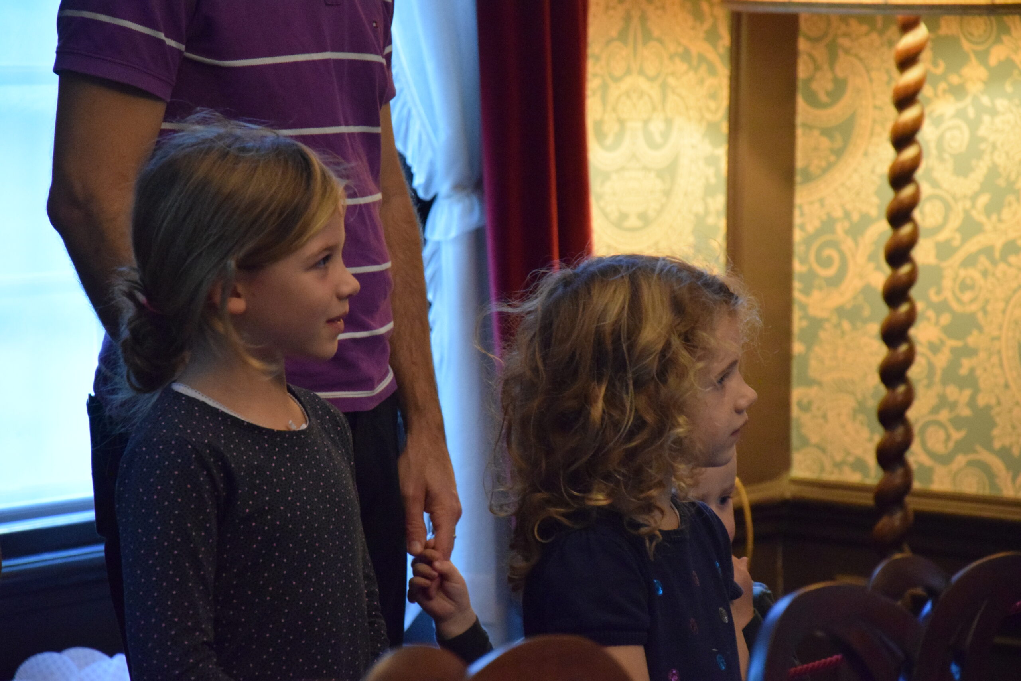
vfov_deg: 8.7
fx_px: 4467
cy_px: 340
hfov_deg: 13.0
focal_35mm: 158
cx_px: 510
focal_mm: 105
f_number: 5.6
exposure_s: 1/30
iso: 6400
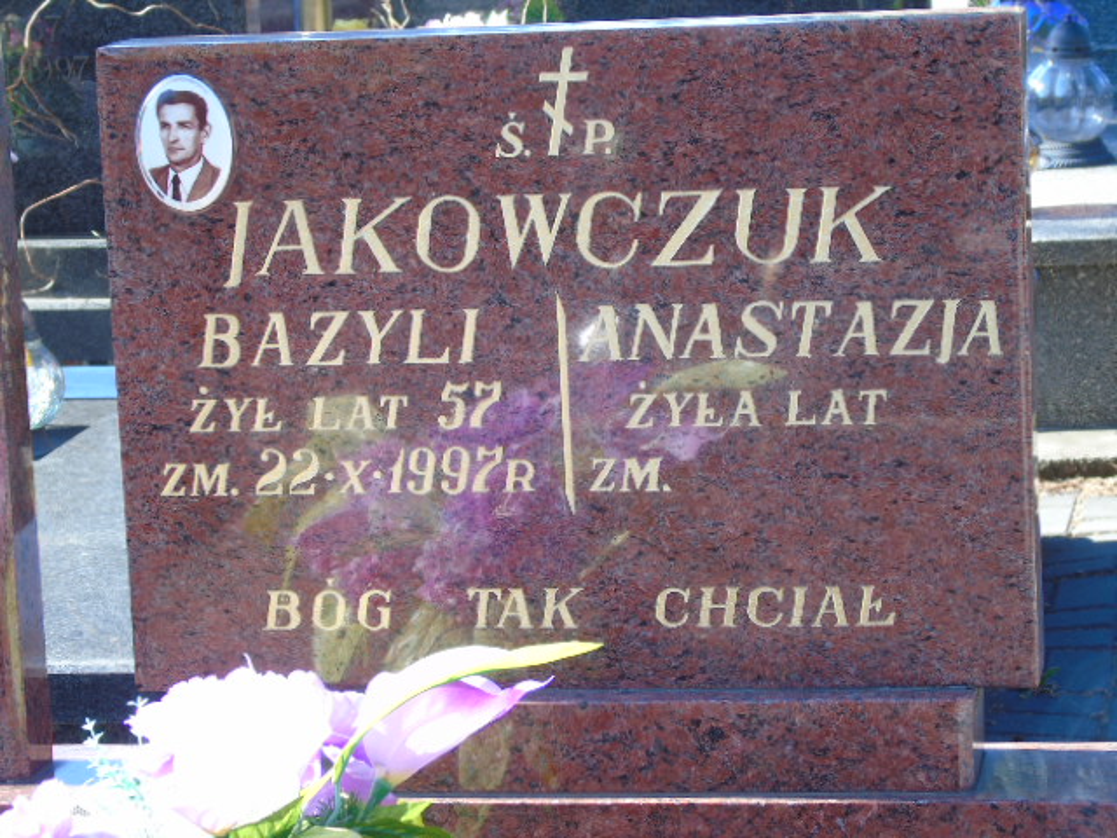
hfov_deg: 15.9
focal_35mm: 124
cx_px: 558
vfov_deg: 12.0
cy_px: 419
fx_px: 4001
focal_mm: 22
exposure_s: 1/60
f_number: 4.6
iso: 80
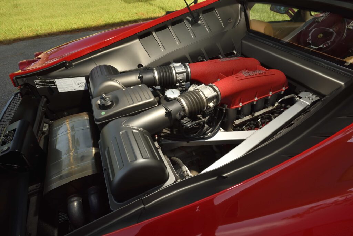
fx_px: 167
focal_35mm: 17
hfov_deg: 93.2
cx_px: 176
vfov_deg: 70.5
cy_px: 118
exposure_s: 1/200
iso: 400
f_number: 14
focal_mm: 17
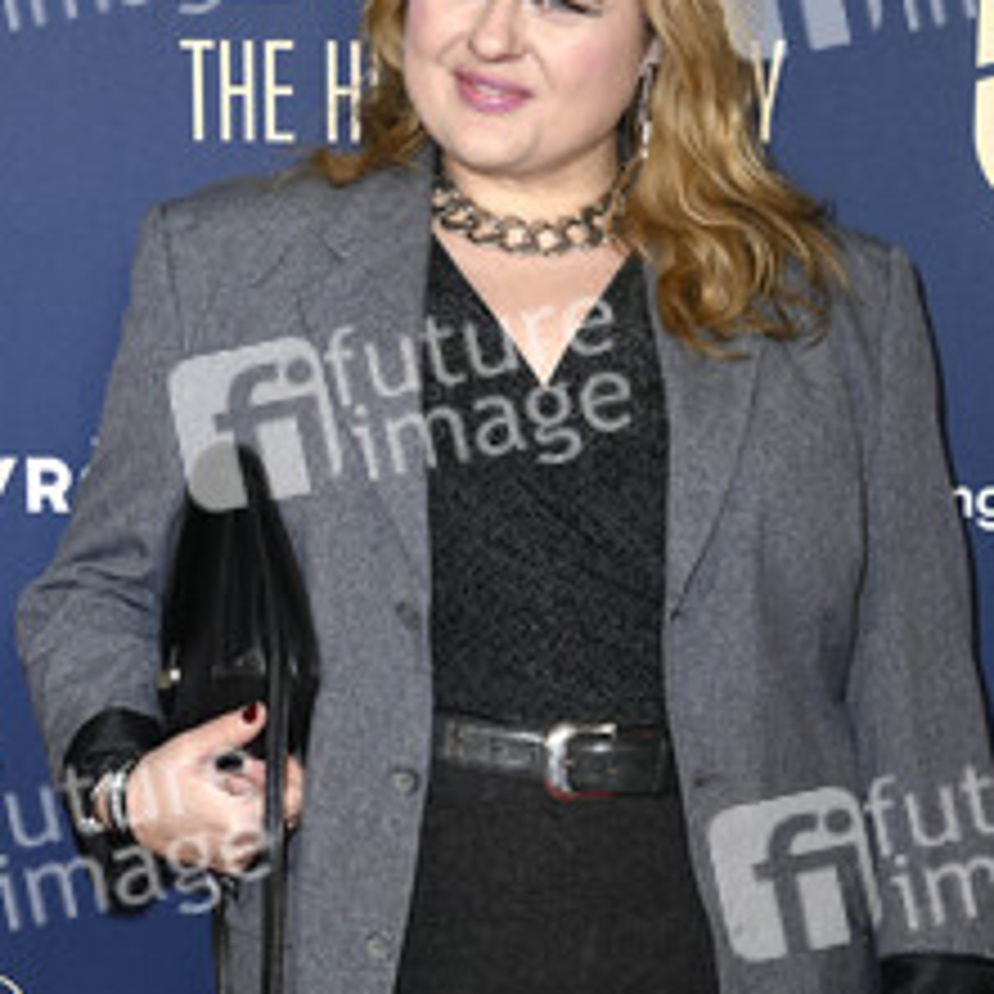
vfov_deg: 20.1
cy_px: 630
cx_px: 531
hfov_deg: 20.2
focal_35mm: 86
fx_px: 2794
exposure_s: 1/250
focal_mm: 56
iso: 500
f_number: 5.6
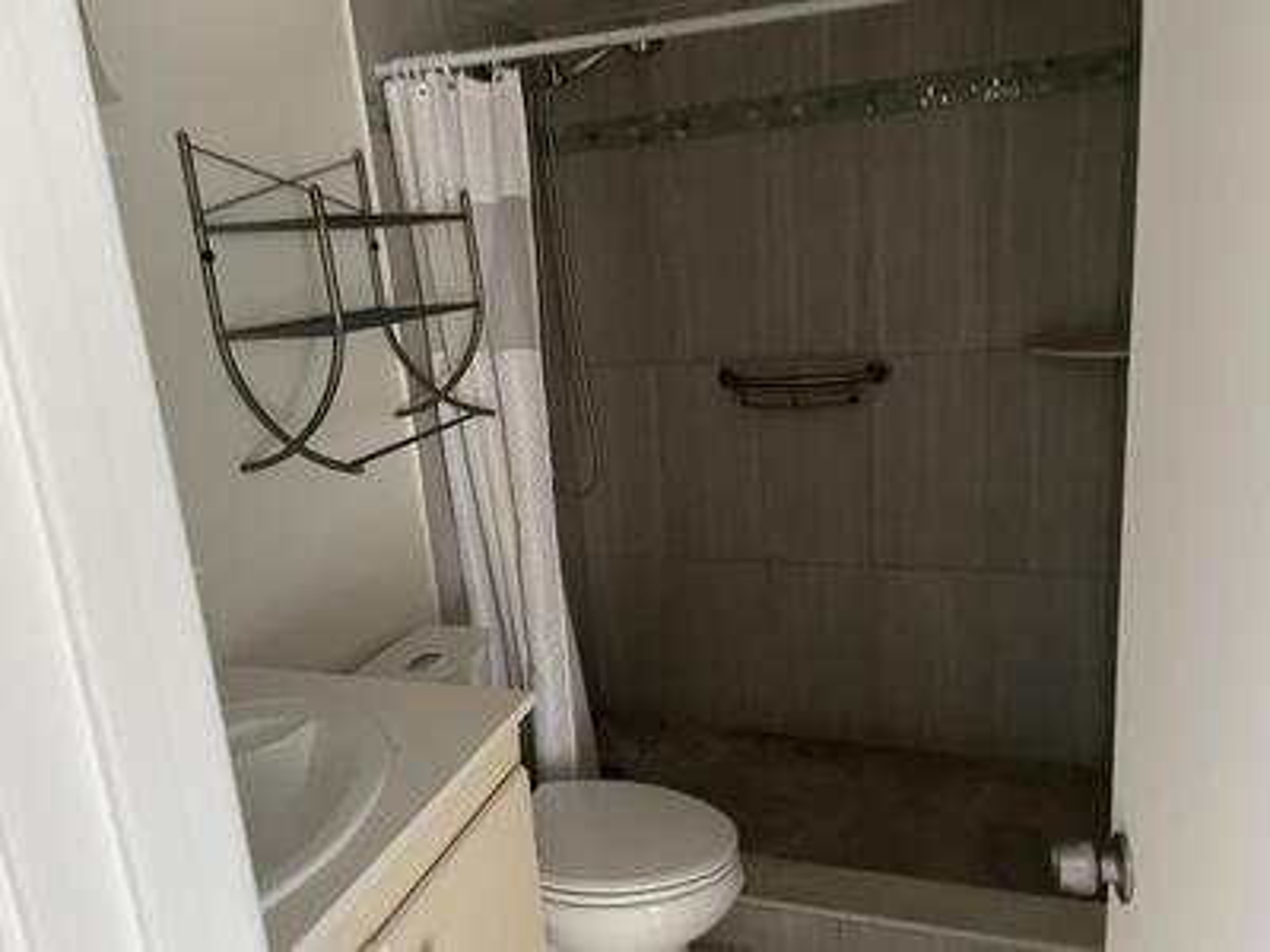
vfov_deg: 53.1
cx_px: 635
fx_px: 954
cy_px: 476
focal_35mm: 26
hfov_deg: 67.3
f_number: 1.6
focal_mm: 4.2
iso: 640
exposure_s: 1/32
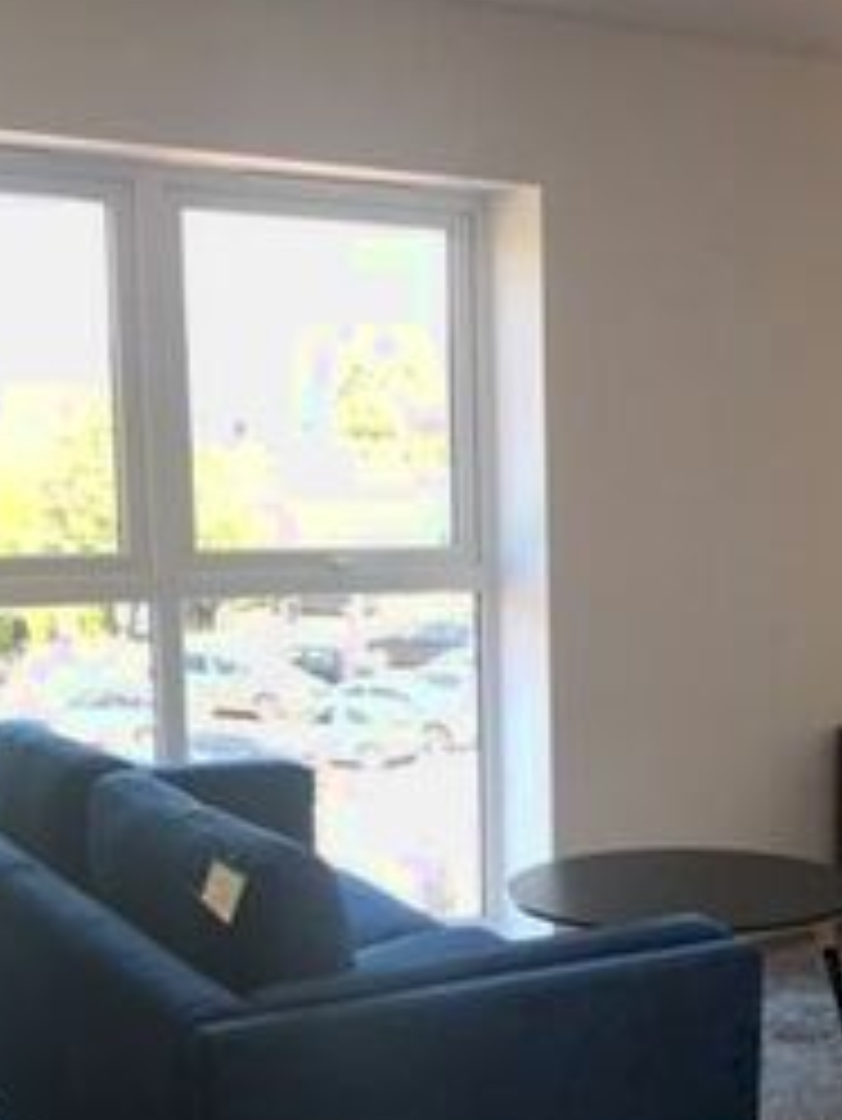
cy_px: 857
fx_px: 1912
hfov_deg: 23.8
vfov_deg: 32.0
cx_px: 828
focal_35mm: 59
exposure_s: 1/101
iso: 20
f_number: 1.8
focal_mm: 3.99
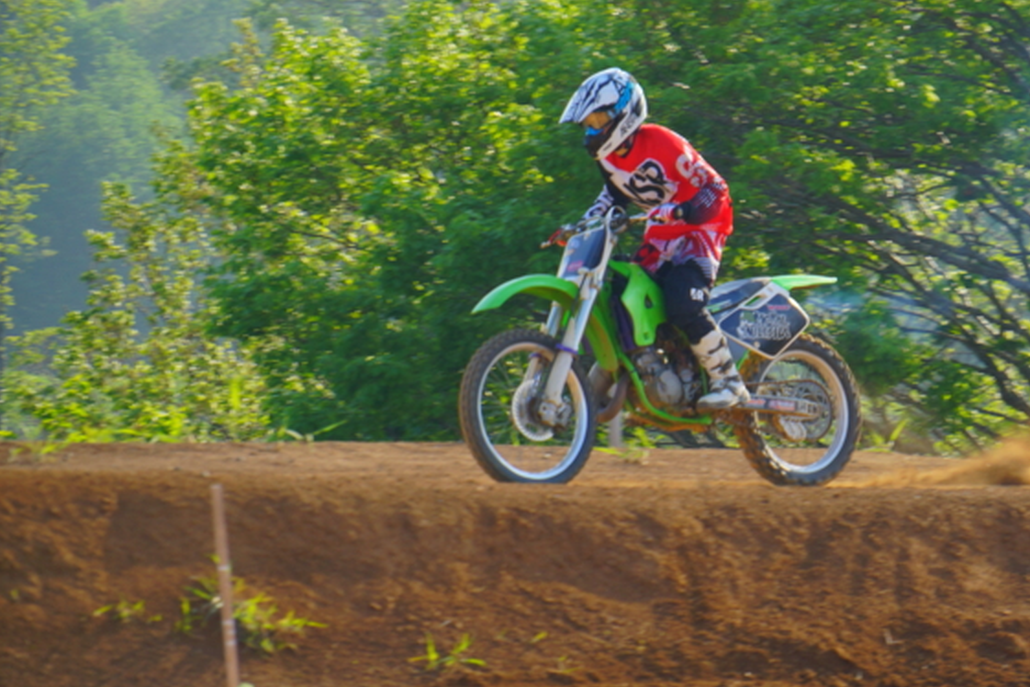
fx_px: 12245
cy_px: 394
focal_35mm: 428
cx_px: 714
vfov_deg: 3.2
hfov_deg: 4.8
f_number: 6.3
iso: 125
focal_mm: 200
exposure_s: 1/320
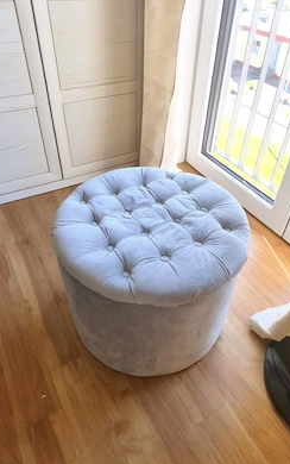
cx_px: 159
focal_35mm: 25
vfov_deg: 72.5
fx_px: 316
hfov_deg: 49.2
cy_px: 228
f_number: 1.62
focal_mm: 6.45
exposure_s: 1/263
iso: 50
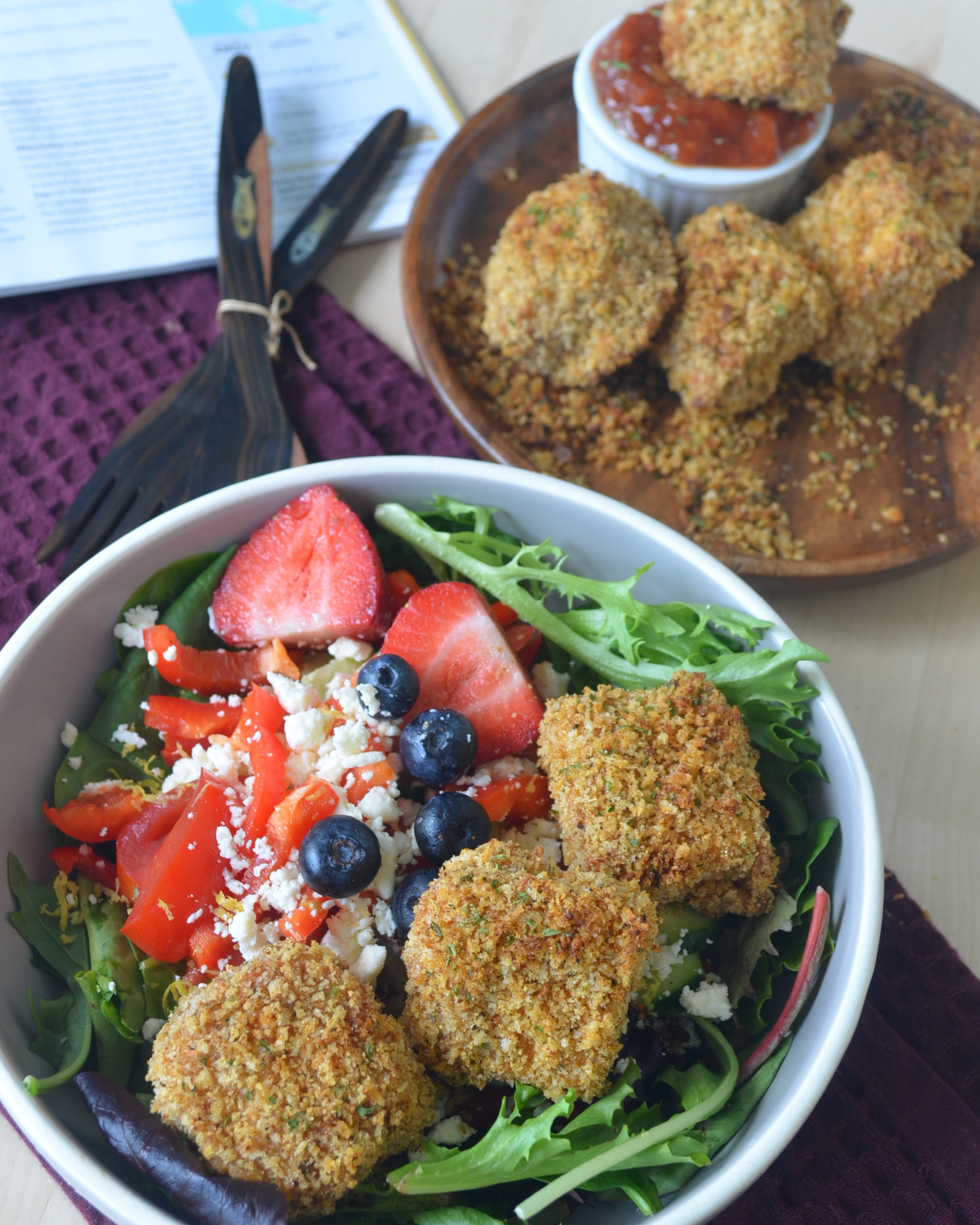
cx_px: 491
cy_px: 635
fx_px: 2103
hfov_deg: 26.2
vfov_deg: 32.5
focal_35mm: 58
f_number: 7.1
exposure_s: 1/60
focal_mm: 34
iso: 400
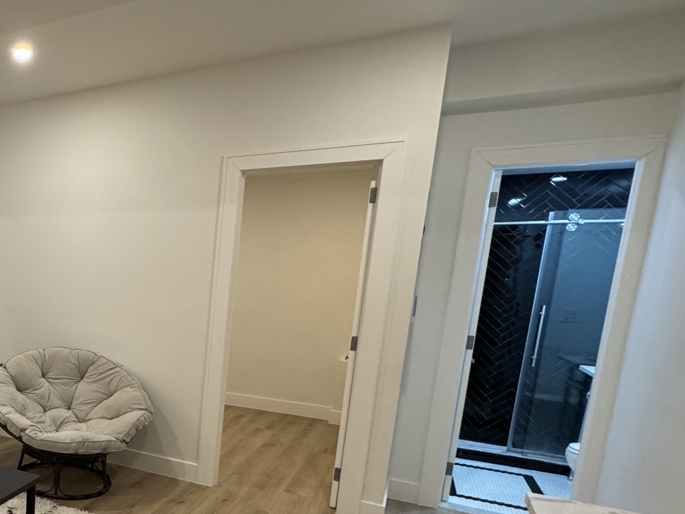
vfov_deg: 47.0
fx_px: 574
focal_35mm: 29
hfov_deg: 49.9
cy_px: 366
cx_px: -2
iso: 320
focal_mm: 2.22
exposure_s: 1/60
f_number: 2.2
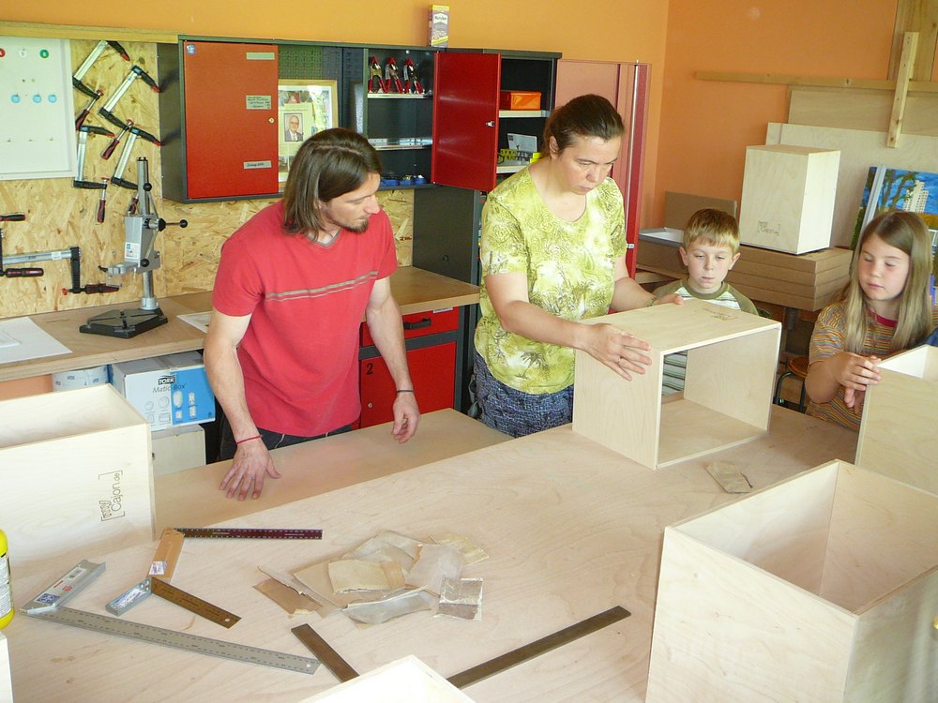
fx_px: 948
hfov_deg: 52.6
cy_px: 352
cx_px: 469
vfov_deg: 40.7
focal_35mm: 35
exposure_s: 1/30
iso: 125
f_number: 2.8
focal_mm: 5.2
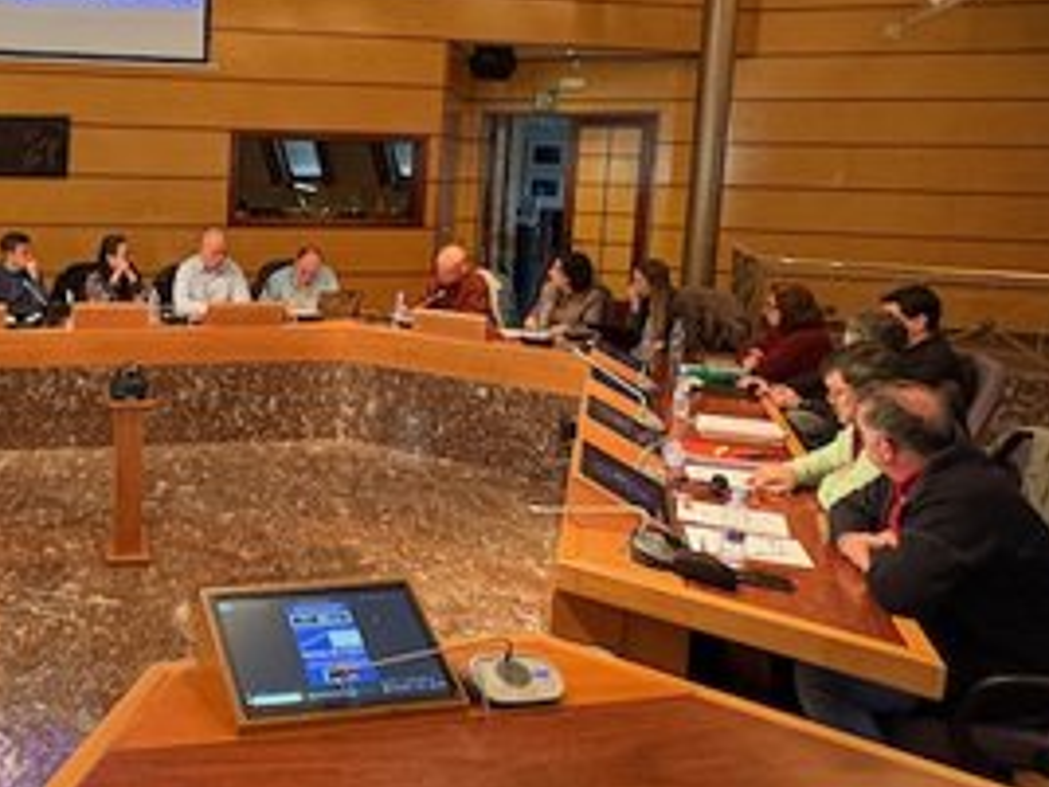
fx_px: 1091
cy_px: 301
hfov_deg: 47.2
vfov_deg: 39.4
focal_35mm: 36
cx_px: 145
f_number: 2.2
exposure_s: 1/50
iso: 400
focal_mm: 2.22
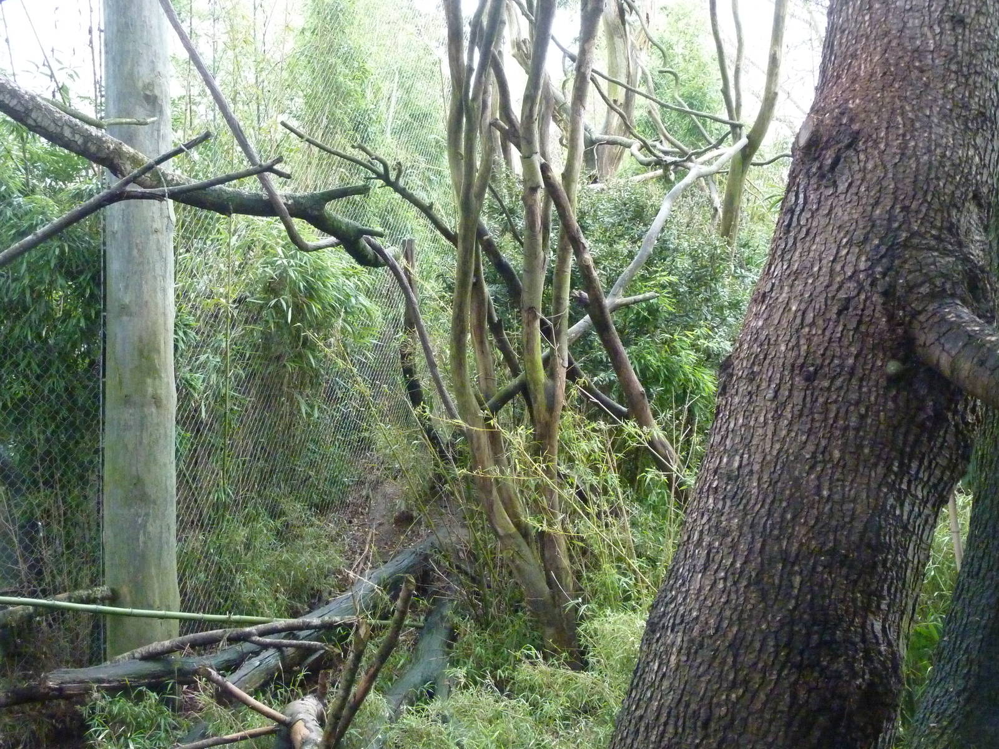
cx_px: 500
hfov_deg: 44.8
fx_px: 1212
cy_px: 374
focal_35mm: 42
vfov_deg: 34.3
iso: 800
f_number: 3.7
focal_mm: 6.9
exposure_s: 1/50
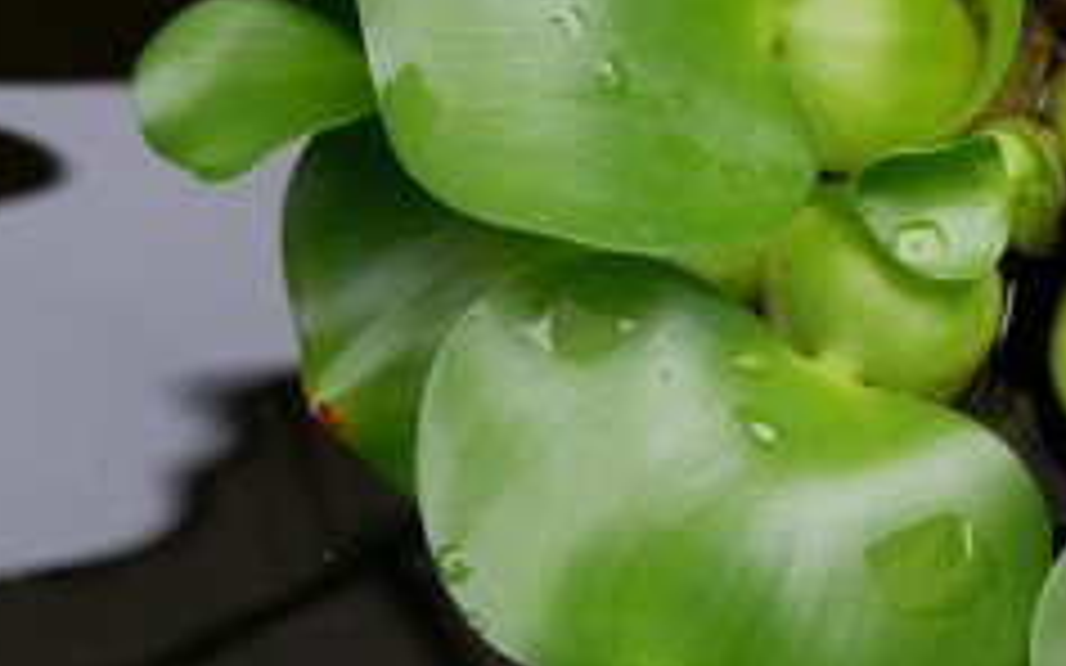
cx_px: 945
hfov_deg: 25.4
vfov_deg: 16.4
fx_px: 2295
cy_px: 153
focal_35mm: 79
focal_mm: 20.9
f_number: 5
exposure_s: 1/170
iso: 640
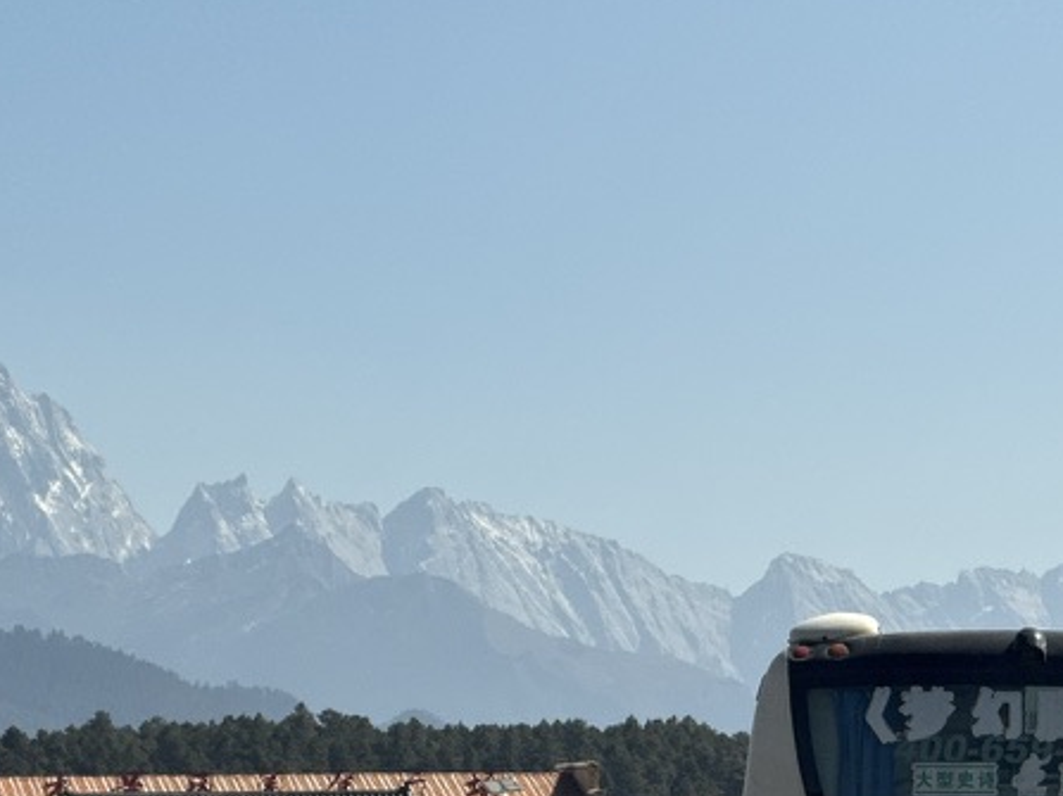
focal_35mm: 275
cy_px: 518
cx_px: 678
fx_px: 8443
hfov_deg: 7.2
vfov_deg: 5.4
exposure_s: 1/1577
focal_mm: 15.66
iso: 50
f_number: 2.8
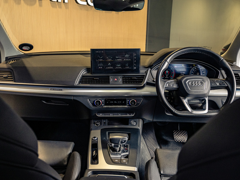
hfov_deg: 58.3
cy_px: 91
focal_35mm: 31
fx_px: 215
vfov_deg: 45.4
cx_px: 115
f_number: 5
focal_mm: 28
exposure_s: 1/200
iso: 1600
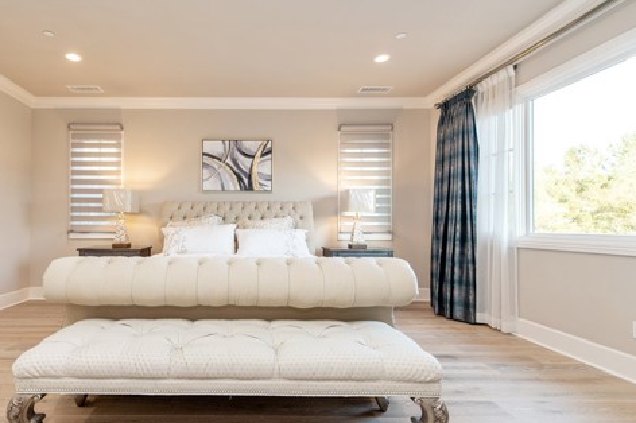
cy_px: 241
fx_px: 335
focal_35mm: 19
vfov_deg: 64.2
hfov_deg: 85.3
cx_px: 240
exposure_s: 1/60
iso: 250
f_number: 4
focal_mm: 14
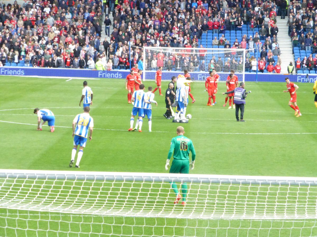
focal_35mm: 187
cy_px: 118
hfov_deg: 10.6
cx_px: 158
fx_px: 1712
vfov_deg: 7.9
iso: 1600
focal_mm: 33.3
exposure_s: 1/2000
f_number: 6.3
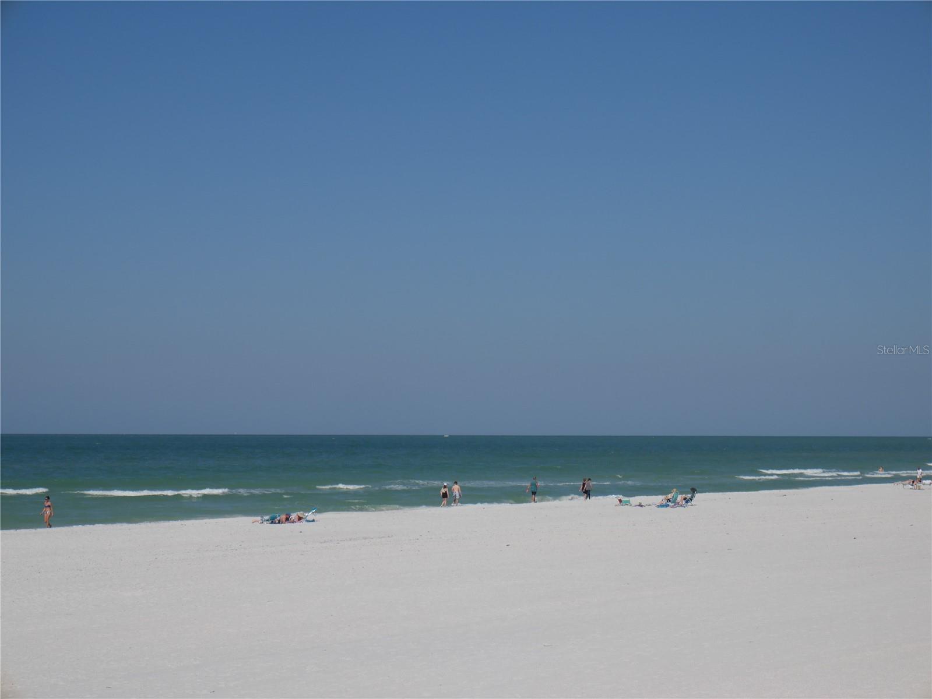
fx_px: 2262
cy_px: 350
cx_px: 466
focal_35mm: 84
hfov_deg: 23.3
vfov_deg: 17.6
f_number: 7.1
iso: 200
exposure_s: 1/2000
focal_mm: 42
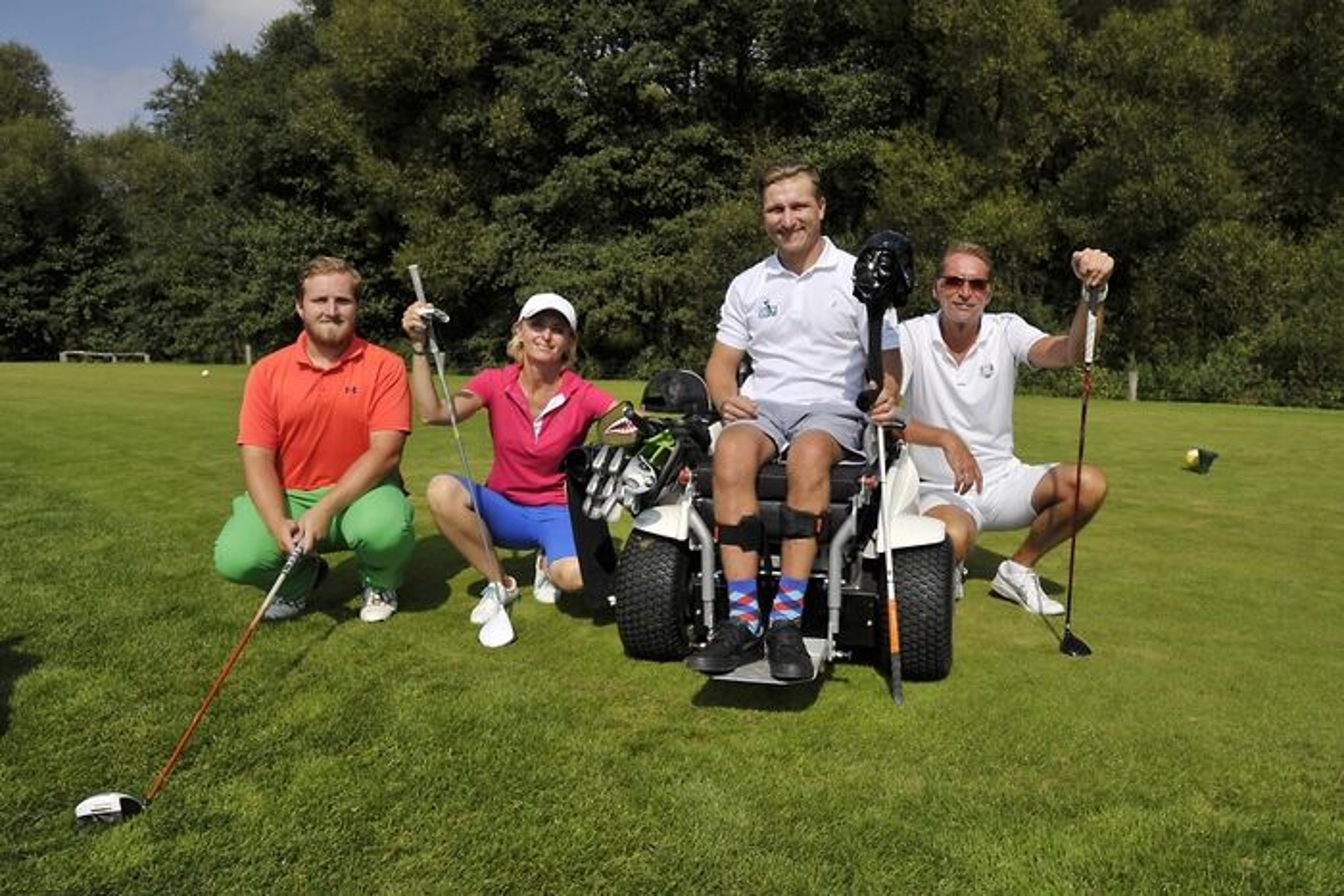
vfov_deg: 53.2
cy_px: 448
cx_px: 672
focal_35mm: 24
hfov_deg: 73.7
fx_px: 896
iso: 400
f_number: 9
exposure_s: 1/1600
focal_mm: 24
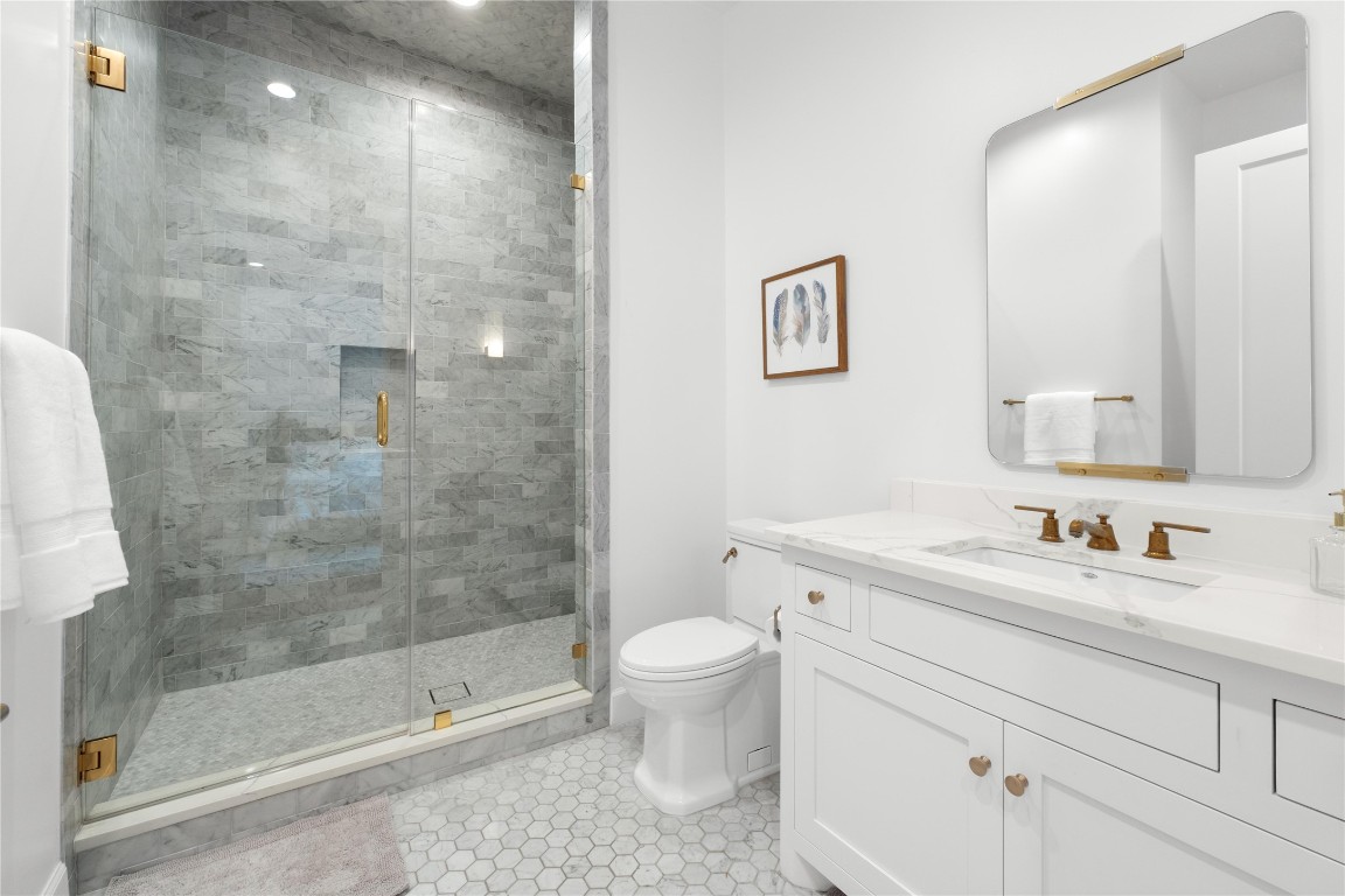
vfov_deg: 77.3
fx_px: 560
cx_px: 672
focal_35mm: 15
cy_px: 448
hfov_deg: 100.4
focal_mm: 10
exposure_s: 1/6
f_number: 8
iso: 400
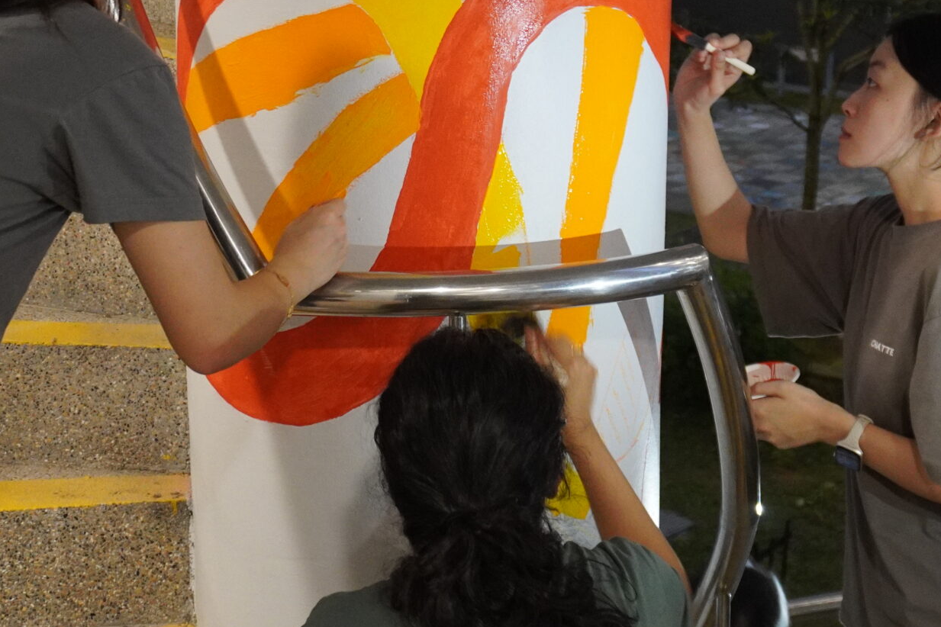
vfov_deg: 16.8
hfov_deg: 25.1
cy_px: 215
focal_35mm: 81
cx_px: 475
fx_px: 2117
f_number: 4.5
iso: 2500
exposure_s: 1/20
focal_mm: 26
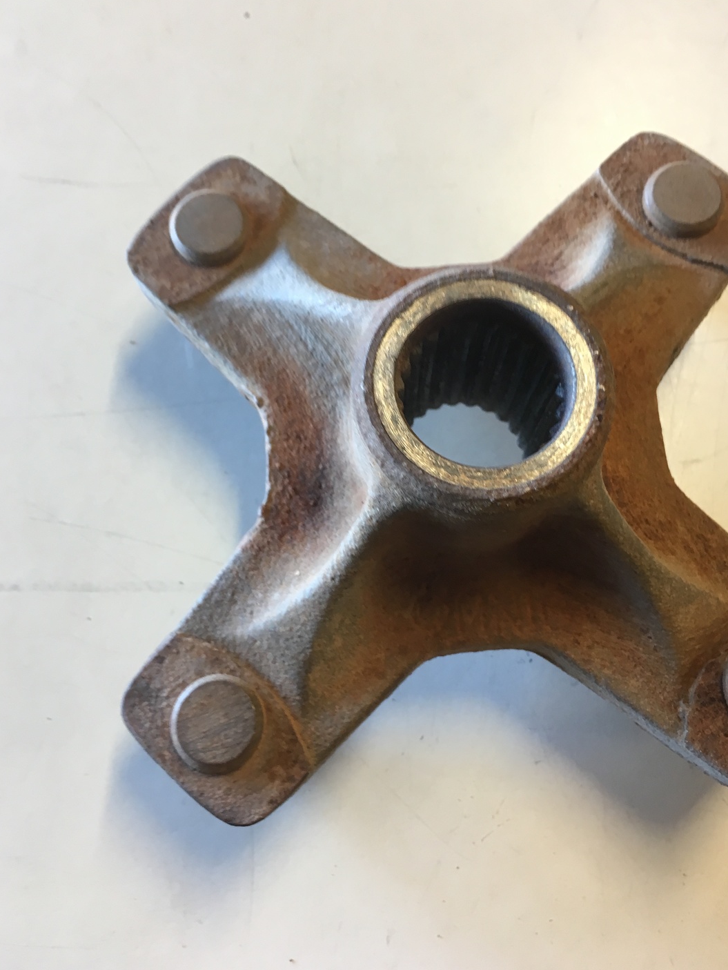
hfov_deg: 43.0
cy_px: 444
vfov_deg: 55.3
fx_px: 925
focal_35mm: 33
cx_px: 376
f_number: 2.2
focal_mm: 4.15
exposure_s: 1/33
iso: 80
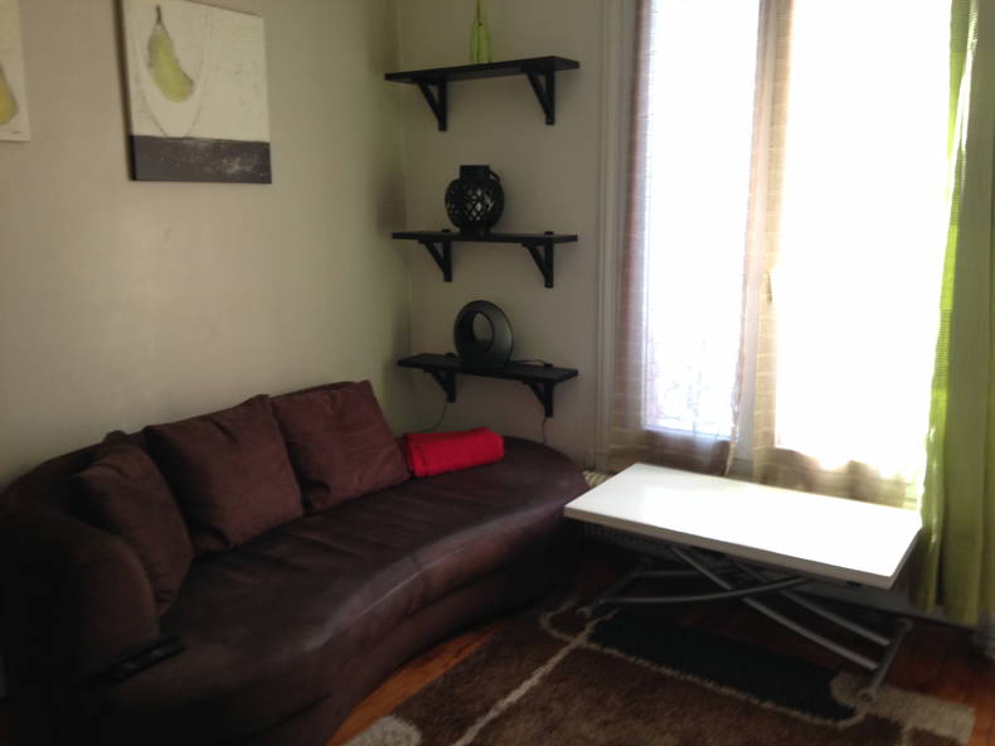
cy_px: 373
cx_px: 498
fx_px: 948
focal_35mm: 33
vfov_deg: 42.9
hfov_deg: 55.4
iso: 100
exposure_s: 1/20
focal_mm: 4.12
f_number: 2.4
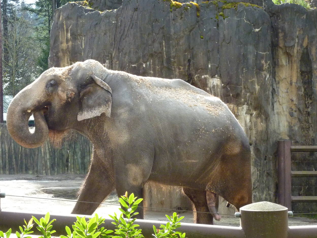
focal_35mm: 86
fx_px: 787
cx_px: 154
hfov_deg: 22.8
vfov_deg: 17.2
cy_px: 136
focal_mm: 11
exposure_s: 1/500
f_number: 4.1
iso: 400
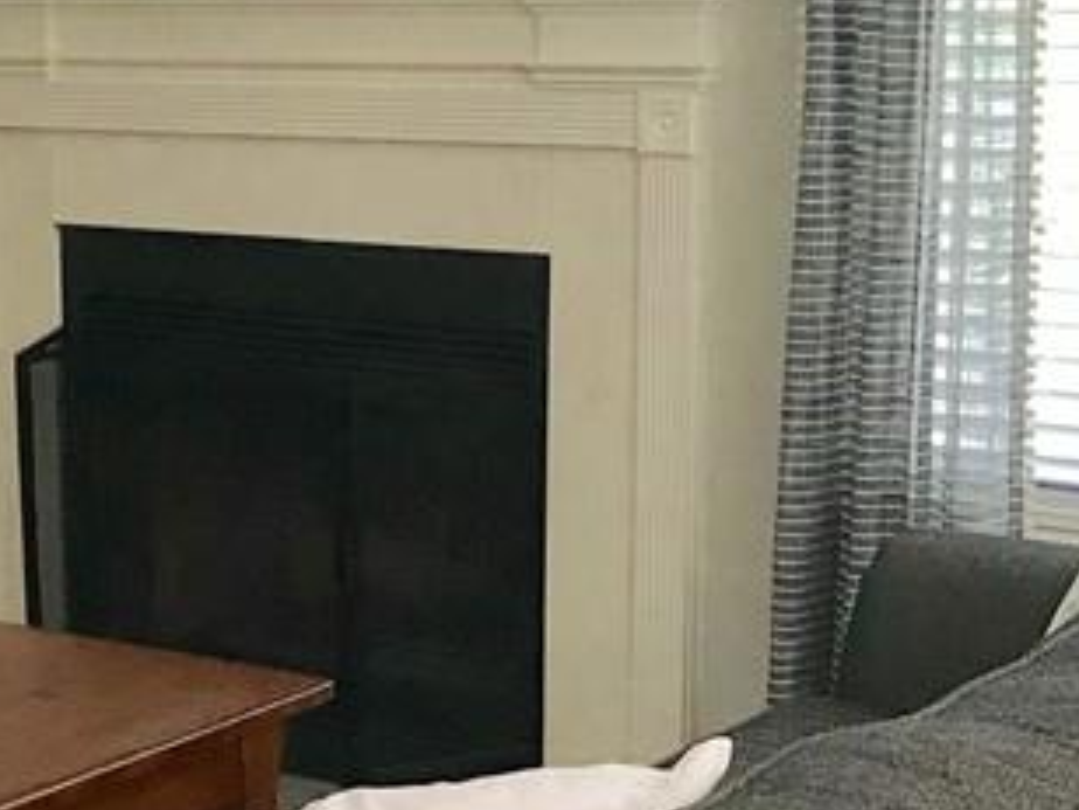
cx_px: 133
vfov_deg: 15.9
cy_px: 484
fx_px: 2899
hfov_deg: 20.7
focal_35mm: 93
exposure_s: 1/20
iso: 40
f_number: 1.8
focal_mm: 3.99
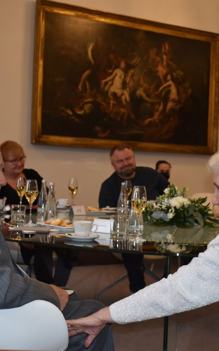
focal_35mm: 63
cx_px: 115
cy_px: 173
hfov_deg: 20.7
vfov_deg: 32.6
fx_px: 600
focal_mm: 27
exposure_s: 1/80
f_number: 4.5
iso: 800
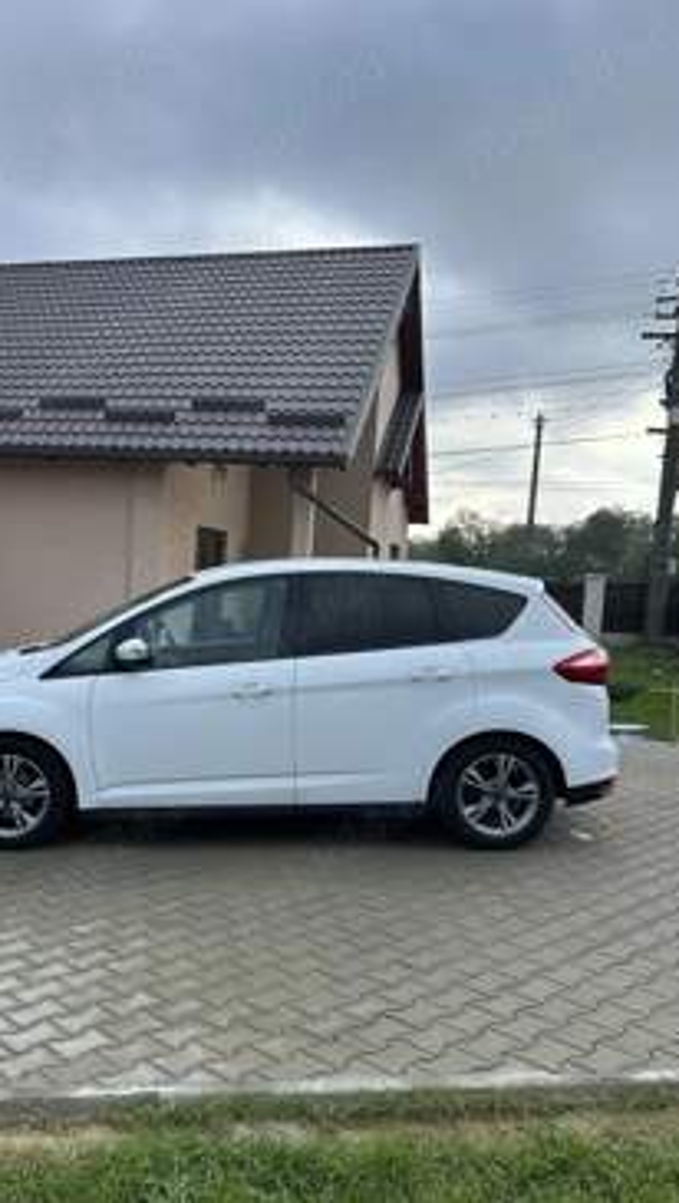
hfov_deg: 37.4
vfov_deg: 62.5
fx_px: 990
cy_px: 656
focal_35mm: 31
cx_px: 221
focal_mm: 5.7
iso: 50
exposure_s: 1/1511
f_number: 1.5
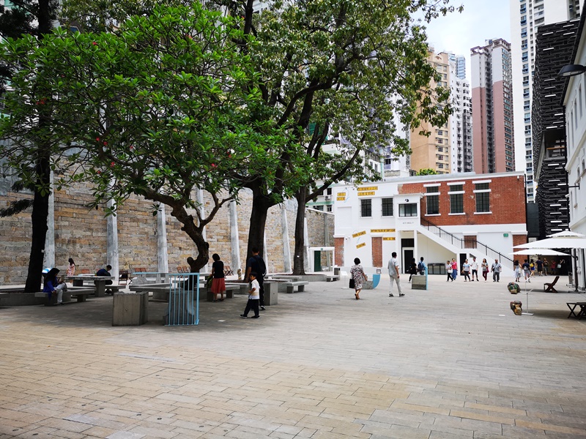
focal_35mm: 27
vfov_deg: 51.4
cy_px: 220
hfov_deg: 65.3
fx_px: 457
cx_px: 293
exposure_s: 1/620
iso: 50
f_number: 1.8
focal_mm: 3.95
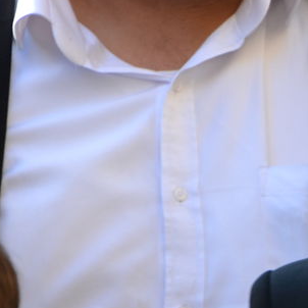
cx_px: 632
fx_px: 6241
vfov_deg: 2.8
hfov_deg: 2.8
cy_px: 203
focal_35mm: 620
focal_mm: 105
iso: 320
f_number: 5.6
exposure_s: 1/125
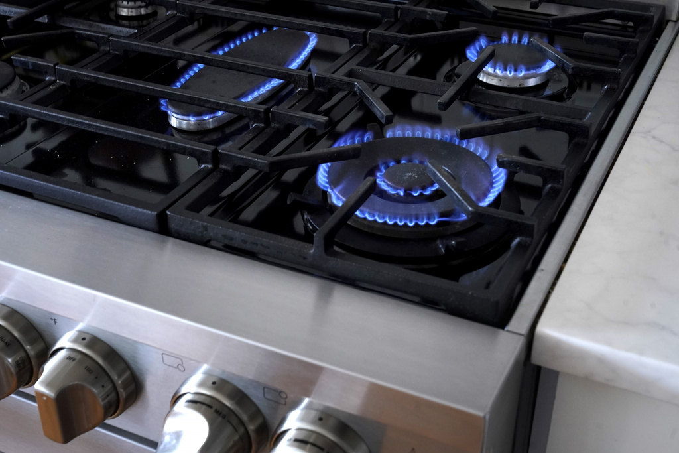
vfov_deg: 28.1
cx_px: 340
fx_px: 905
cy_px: 226
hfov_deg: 41.1
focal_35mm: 48
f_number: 9
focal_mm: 48
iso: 2500
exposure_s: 1/13
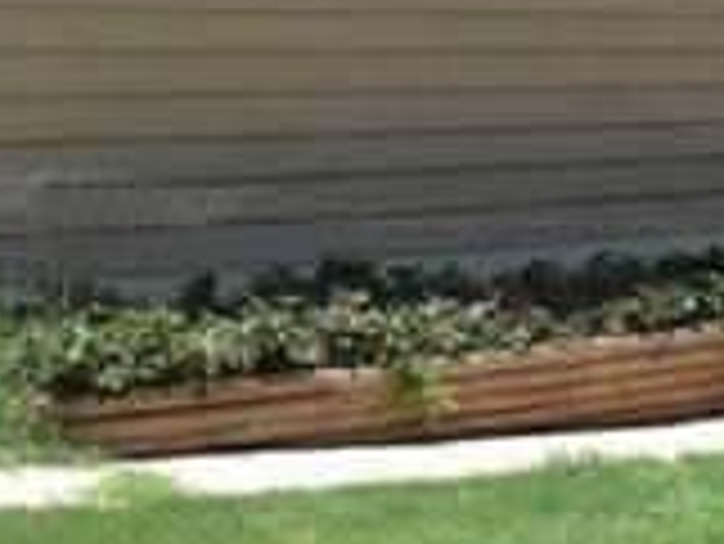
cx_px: 387
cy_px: -182
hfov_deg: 19.1
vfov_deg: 13.8
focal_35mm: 103
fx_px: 2156
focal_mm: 18
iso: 200
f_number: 9
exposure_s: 1/320
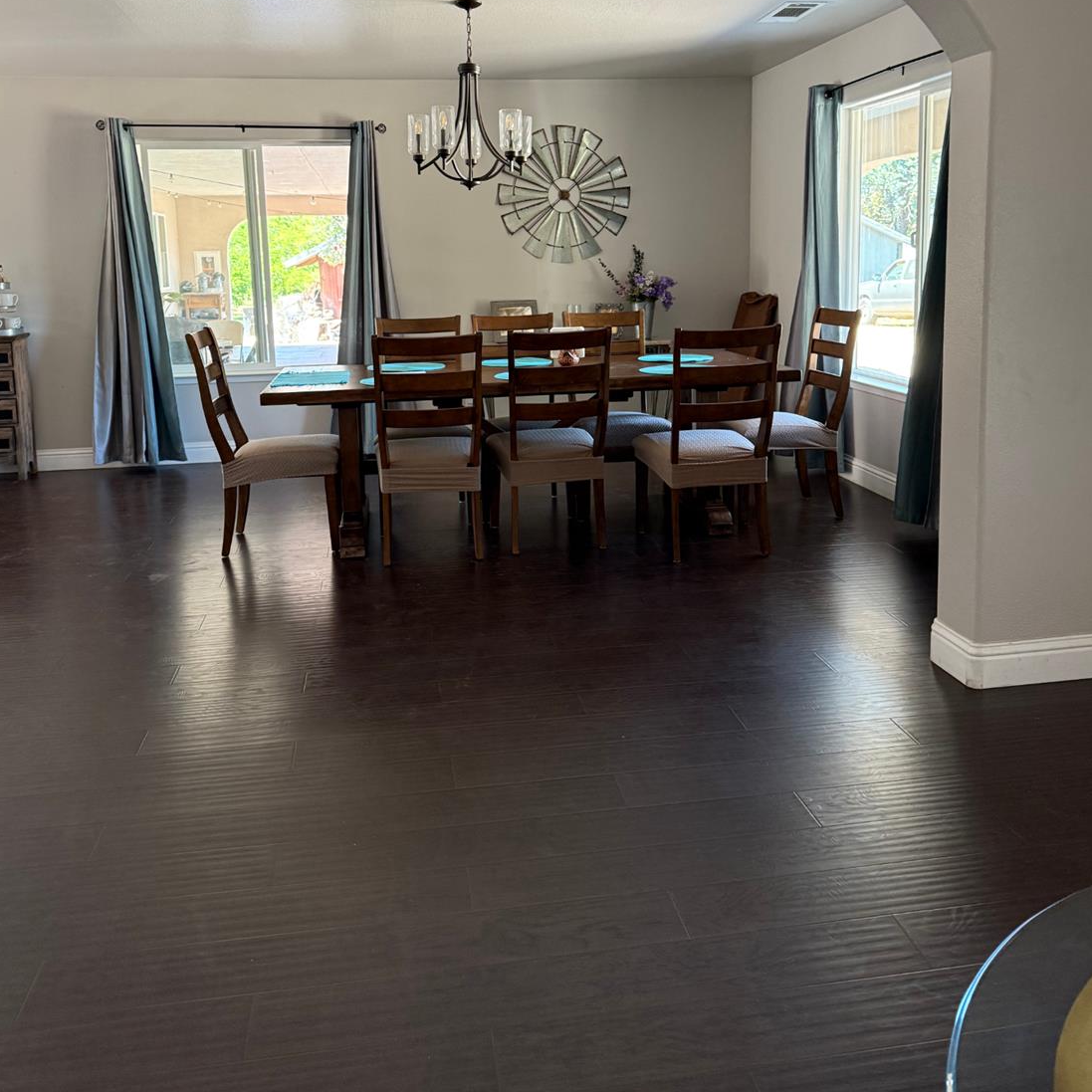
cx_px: 540
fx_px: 1035
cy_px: 381
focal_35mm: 29
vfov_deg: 54.7
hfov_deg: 55.6
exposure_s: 1/60
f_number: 1.78
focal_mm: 6.76
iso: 320
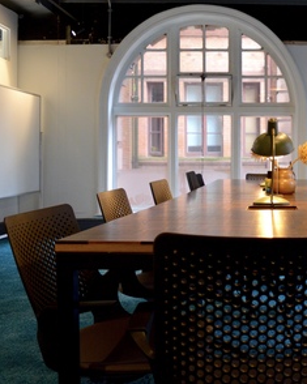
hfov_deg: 33.0
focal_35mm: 43
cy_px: 174
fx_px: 489
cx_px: 280
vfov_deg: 42.9
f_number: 3.5
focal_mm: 18
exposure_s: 1/60
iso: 800
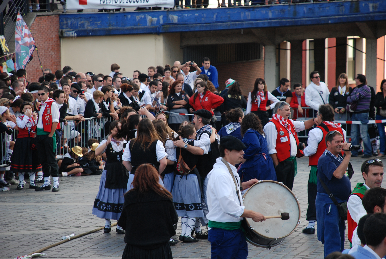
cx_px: 193
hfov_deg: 10.9
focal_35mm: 188
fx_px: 2015
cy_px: 130
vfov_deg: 7.4
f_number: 5.6
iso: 320
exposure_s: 1/125
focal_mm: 125
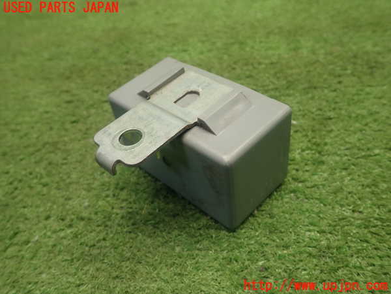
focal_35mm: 32
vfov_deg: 44.2
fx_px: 361
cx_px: 196
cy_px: 147
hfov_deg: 56.8
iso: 200
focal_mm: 5.79
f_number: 2.4
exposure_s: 1/30
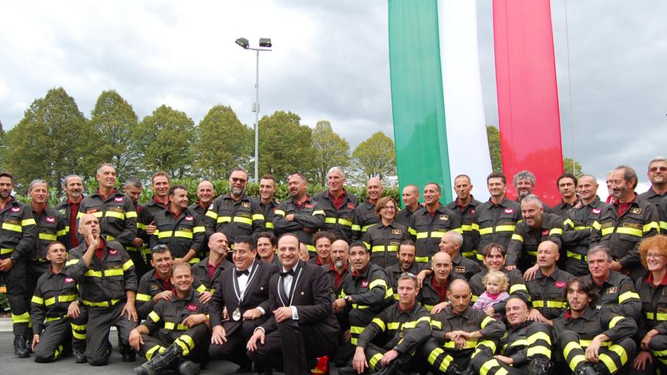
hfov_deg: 59.5
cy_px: 252
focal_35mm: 33
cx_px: 320
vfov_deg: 35.3
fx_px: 584
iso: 200
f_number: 6.3
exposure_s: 1/125
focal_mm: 18
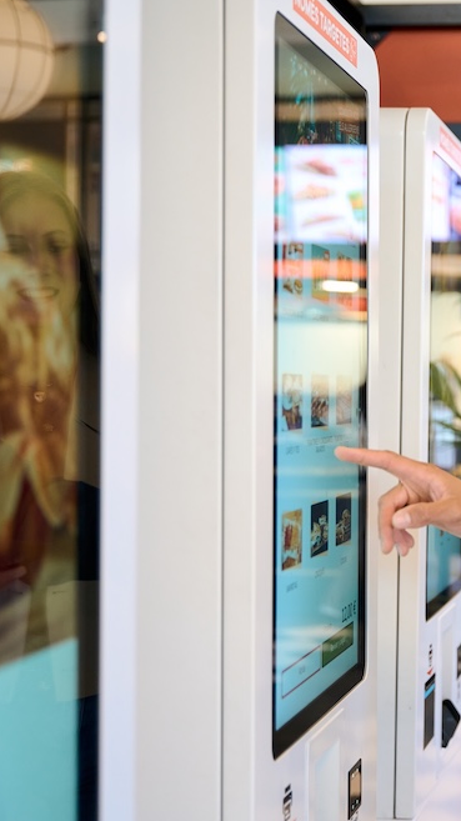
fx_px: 1475
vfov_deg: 31.1
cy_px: 408
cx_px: 557
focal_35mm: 68
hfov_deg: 17.0
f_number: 2.8
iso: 2000
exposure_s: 1/250
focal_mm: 42.5
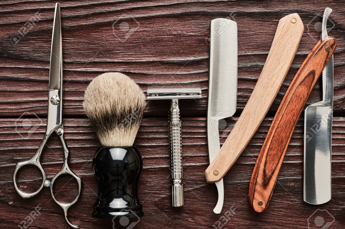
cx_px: 172
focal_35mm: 85
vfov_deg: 16.1
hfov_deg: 23.9
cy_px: 114
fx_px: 814
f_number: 18
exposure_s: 1/160
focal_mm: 85
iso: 100
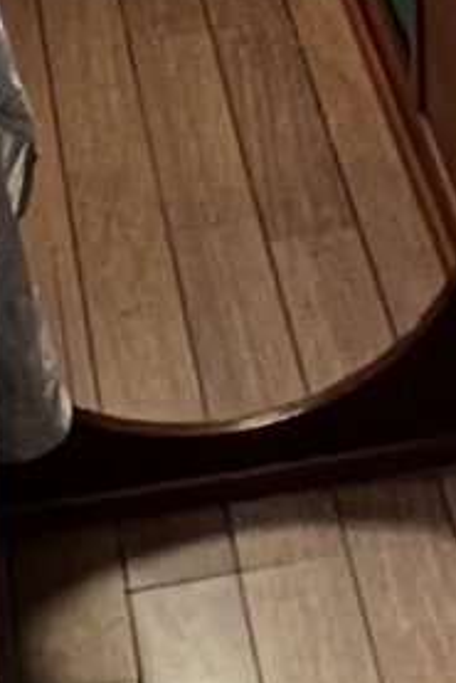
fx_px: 2372
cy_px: -192
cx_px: 417
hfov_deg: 10.9
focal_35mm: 125
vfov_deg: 15.6
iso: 500
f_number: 1.8
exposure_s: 1/60
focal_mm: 1.57
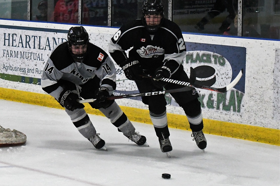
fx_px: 816
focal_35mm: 105
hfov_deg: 19.5
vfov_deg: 13.0
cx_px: 140
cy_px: 93
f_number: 4.5
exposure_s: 1/2000
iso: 11400
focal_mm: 70
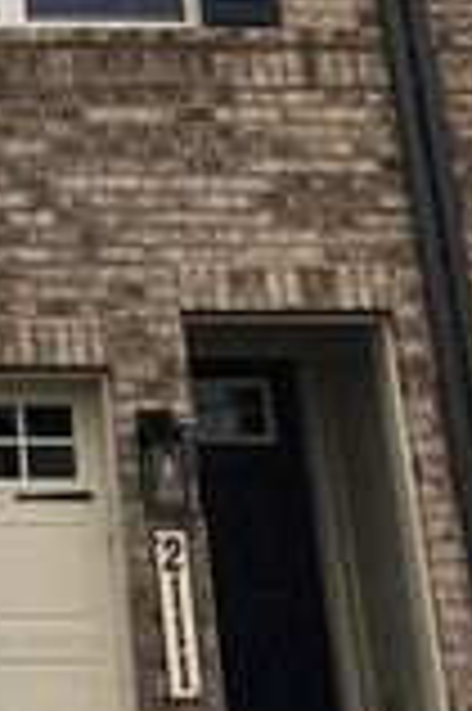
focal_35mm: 101
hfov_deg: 12.7
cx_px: -279
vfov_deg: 18.3
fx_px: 1991
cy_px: -313
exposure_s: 1/647
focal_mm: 6.4
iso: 12
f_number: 1.8
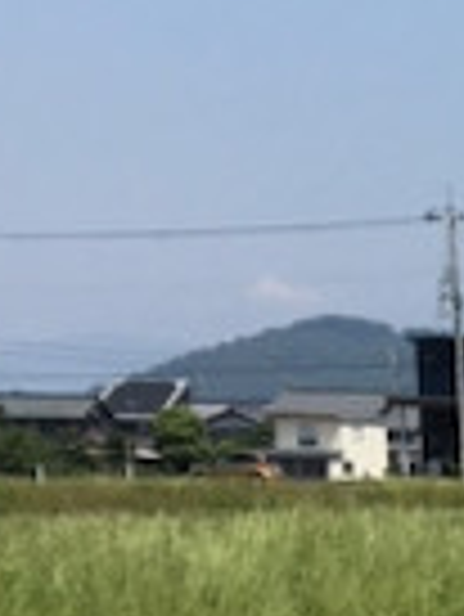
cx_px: 1392
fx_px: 3783
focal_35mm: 212
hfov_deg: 6.4
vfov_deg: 8.5
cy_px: 1502
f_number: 2.2
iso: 25
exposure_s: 1/1603
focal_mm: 4.15
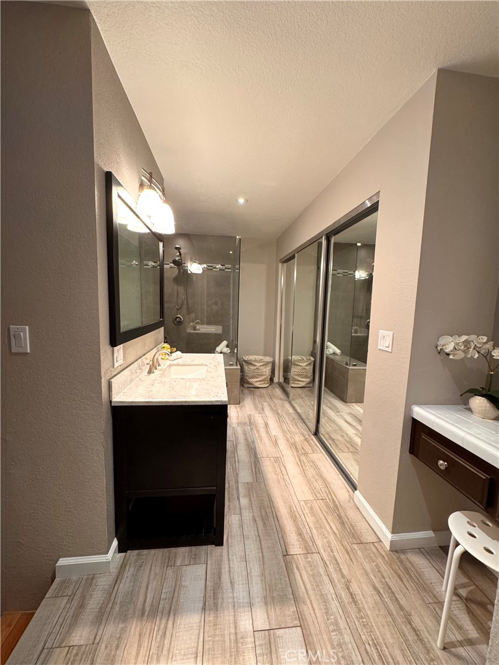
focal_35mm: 14
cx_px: 250
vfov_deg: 102.1
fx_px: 269
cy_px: 332
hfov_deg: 85.7
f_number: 2.2
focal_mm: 2.22
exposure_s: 1/60
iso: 320
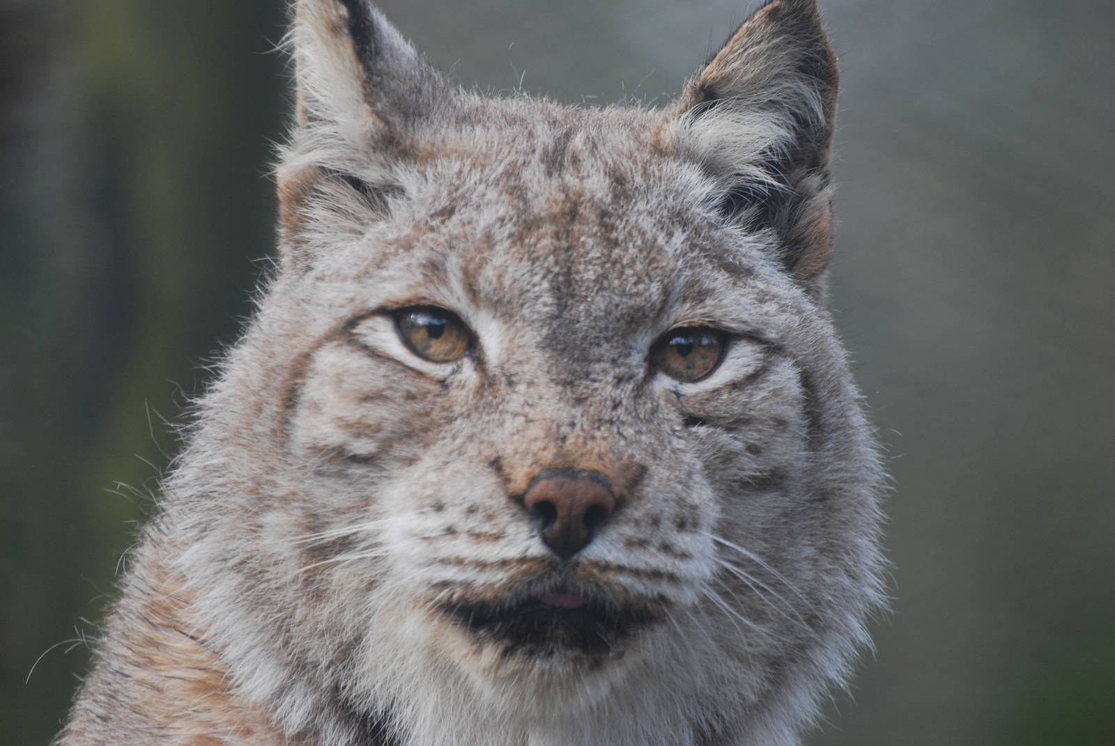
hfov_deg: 5.1
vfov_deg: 3.4
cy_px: 373
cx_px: 558
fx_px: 12558
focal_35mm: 405
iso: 400
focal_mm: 270
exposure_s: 1/125
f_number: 5.6
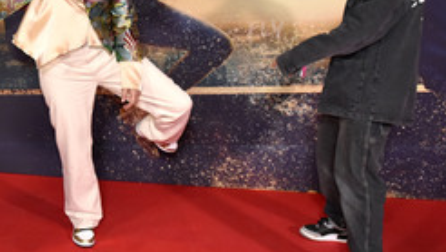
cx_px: 59
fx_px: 545
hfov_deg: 41.6
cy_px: 47
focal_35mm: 46
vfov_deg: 25.6
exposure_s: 1/250
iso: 4000
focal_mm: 24
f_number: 8
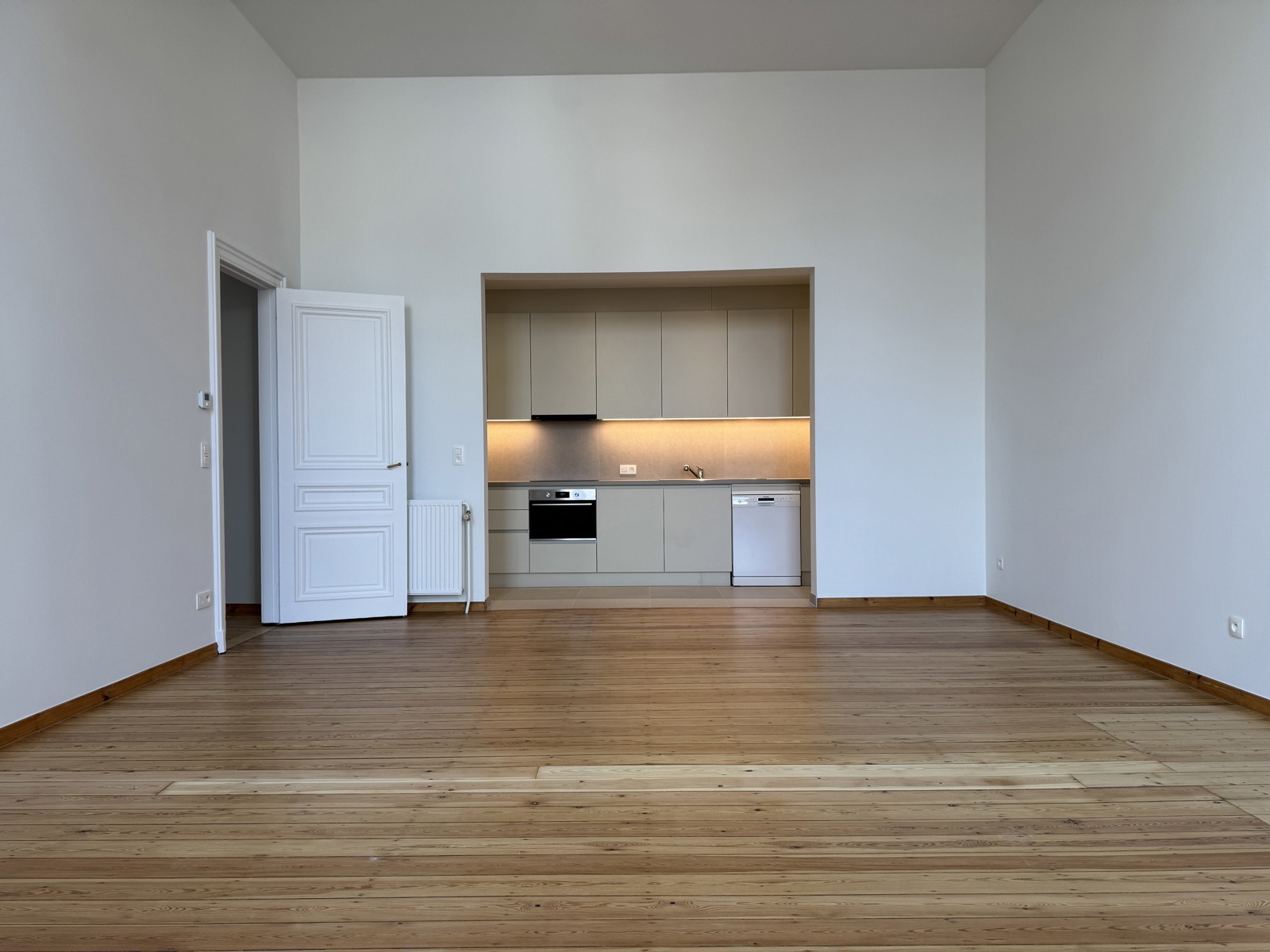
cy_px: 476
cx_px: 635
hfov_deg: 71.6
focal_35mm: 24
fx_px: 881
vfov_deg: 56.8
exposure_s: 1/121
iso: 64
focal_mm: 6.76
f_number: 1.78
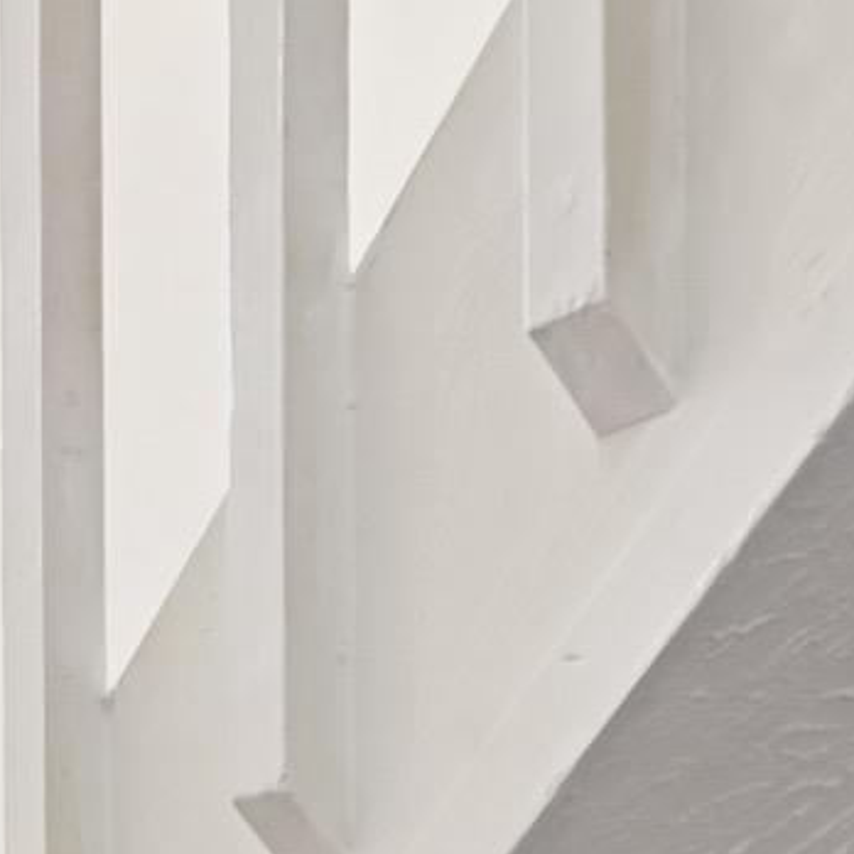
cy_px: 1319
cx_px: -547
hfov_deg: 18.3
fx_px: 2233
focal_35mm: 80
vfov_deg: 18.8
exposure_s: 1/15
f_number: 8
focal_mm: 16
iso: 200
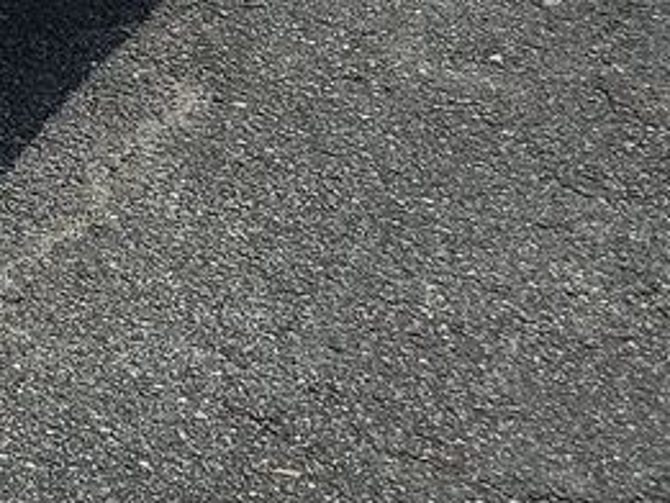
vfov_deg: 9.9
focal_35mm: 147
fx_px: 2847
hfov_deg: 10.0
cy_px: -187
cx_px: -1340
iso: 50
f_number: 1.8
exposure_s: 1/1808
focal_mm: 6.7
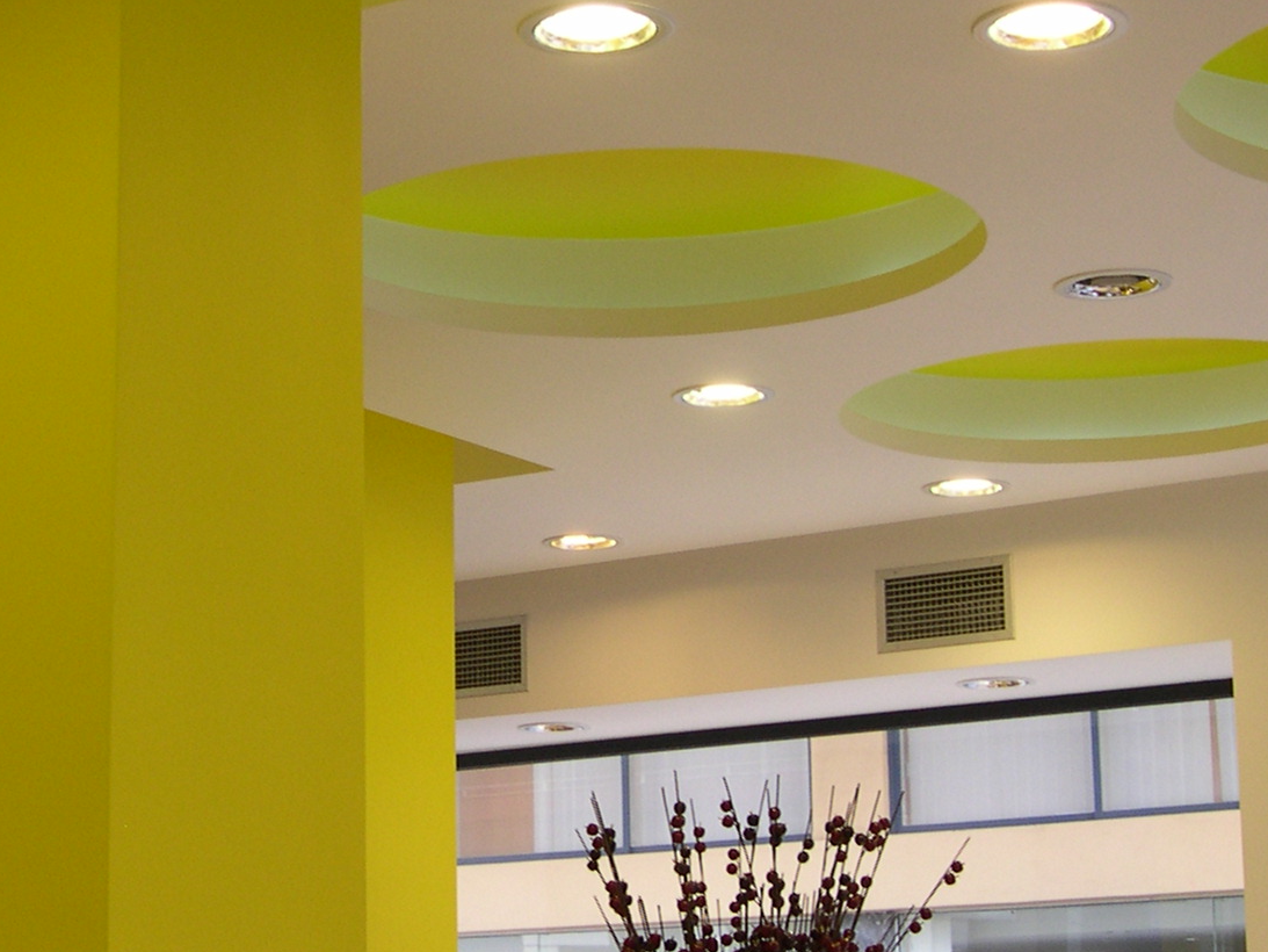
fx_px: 2894
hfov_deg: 24.6
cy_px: 412
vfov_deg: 18.7
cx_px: 393
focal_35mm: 79
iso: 100
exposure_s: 1/56.3
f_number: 2.8
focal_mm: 8
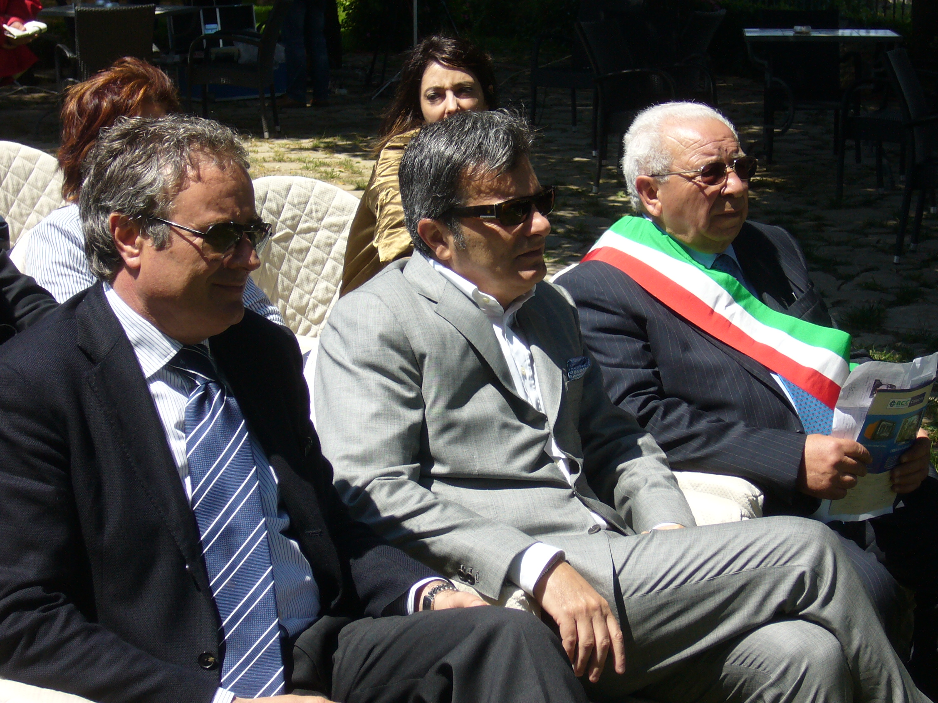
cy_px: 330
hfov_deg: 23.3
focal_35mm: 84
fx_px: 2276
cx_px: 497
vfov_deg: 17.6
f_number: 4.1
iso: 80
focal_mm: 12.2
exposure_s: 1/400
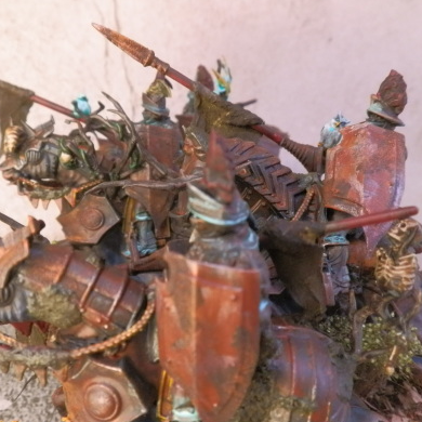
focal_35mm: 34
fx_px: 469
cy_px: 214
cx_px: 186
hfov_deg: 48.4
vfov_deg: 48.4
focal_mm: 5
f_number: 3.1
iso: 400
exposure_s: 1/60
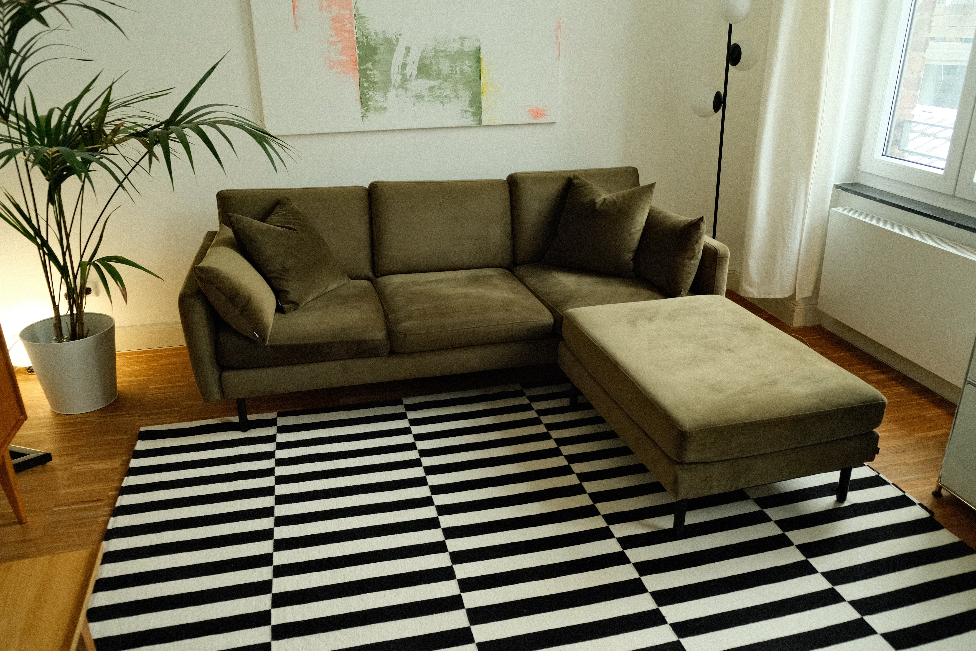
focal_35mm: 27
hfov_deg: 67.4
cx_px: 488
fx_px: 732
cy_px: 326
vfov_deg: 47.9
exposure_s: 1/150
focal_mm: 18
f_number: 2.8
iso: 1600
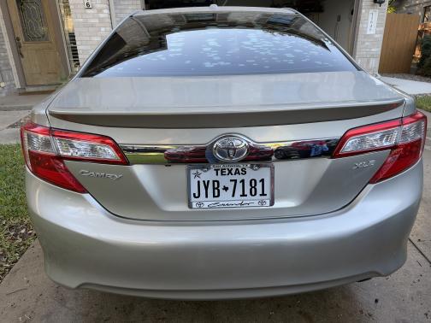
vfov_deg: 56.8
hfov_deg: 71.6
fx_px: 299
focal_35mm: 24
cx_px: 216
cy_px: 162
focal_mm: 6.76
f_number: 1.78
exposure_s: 1/240
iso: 64
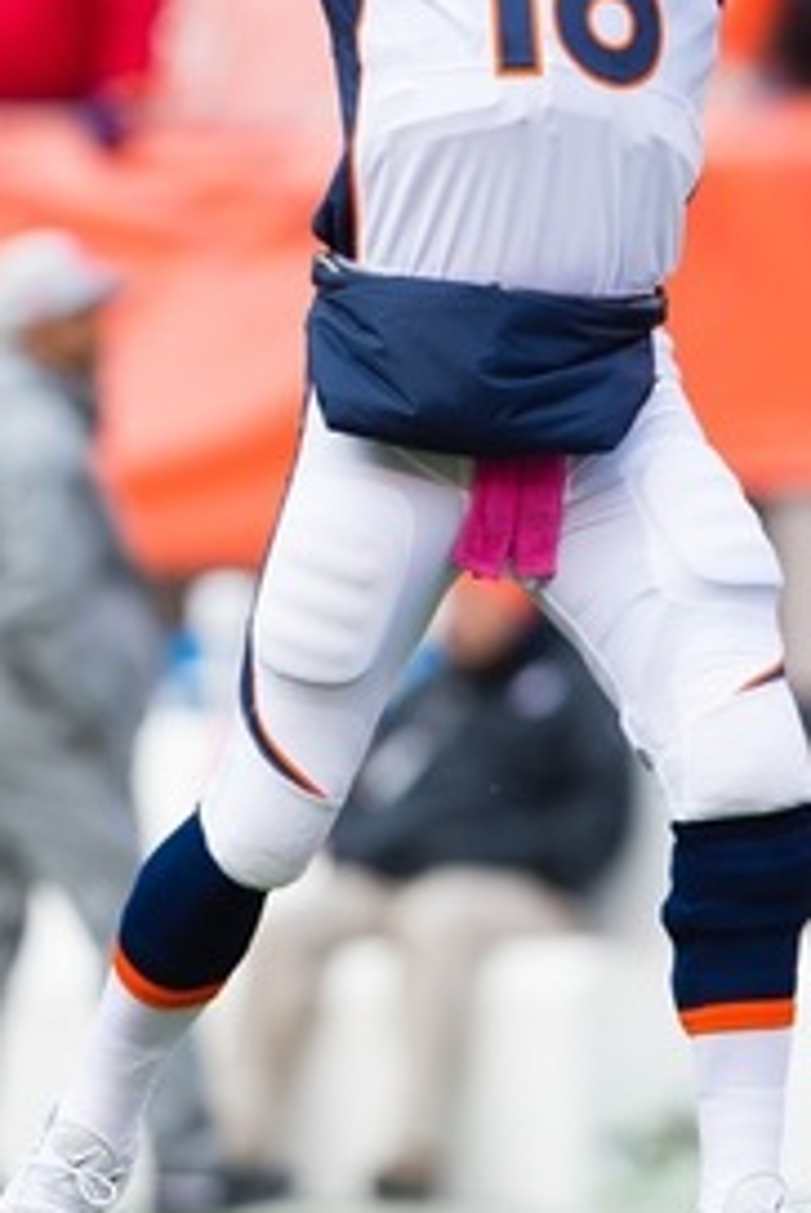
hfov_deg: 2.1
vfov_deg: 3.1
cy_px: 384
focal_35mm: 661
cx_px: 481
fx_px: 22278
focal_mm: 400
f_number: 4
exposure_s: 1/1600
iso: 400
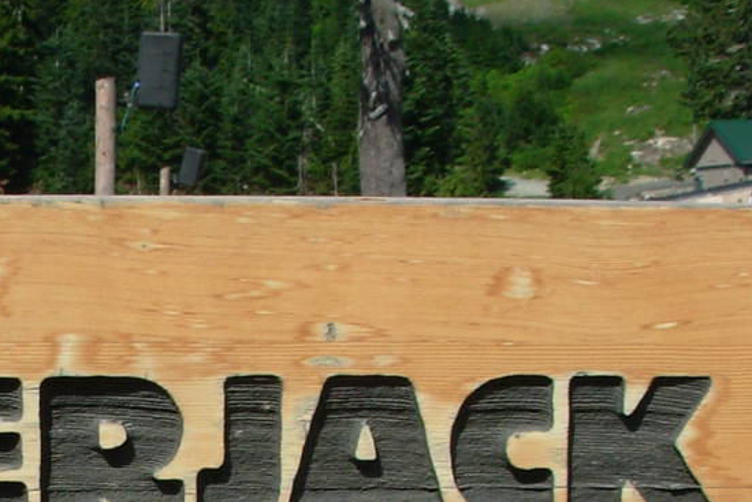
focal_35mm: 115
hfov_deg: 17.4
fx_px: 2403
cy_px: 650
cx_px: 31
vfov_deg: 11.6
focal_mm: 6.3
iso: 50
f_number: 4.9
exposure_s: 1/645
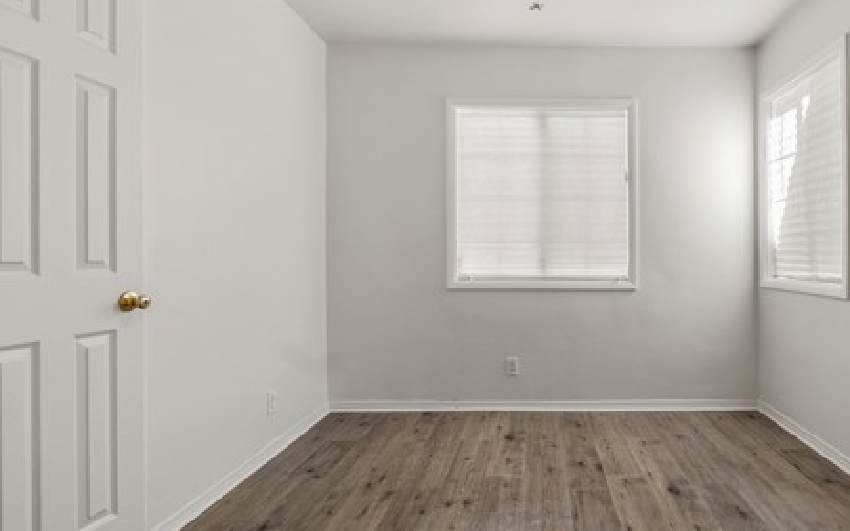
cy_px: 251
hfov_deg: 78.0
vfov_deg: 55.0
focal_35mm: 22
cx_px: 541
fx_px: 510
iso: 400
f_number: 8
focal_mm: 10
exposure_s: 1/13
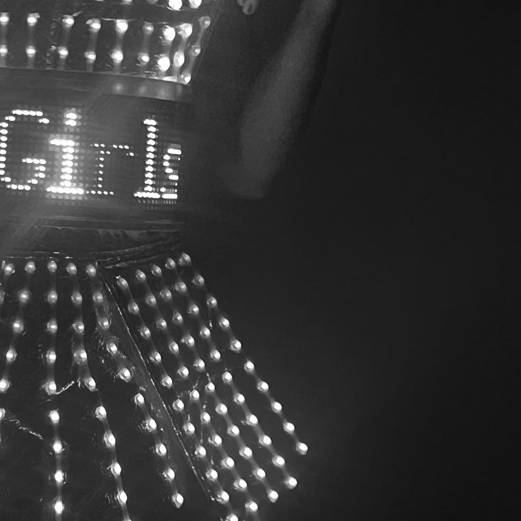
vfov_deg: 20.6
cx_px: 13
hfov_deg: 20.1
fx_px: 1430
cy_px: 332
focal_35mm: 84
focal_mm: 5.1
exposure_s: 1/28
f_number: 1.6
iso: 640
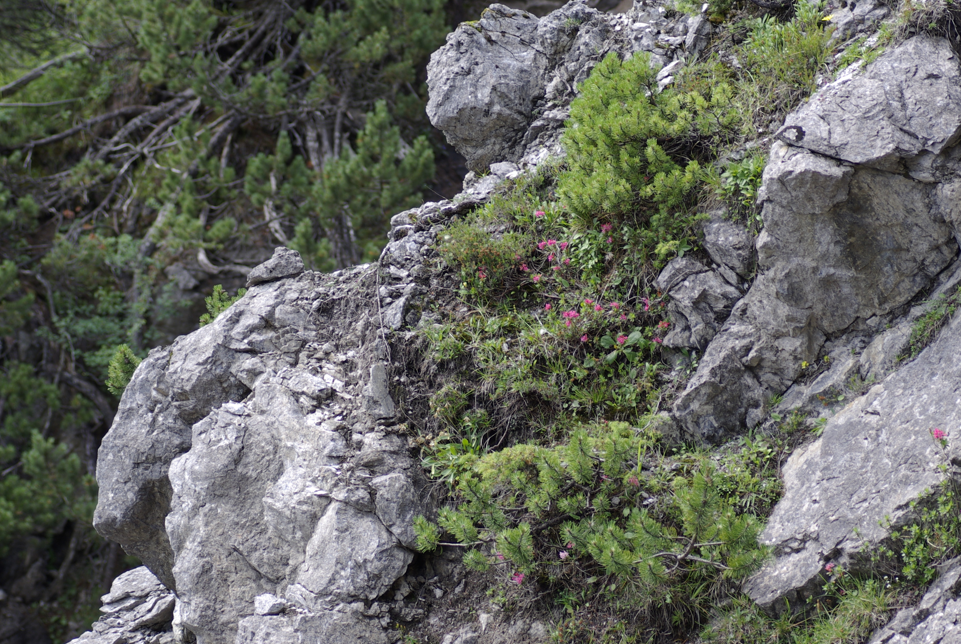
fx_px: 4704
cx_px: 597
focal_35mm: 176
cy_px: 326
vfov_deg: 7.8
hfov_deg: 11.7
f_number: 4
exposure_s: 1/200
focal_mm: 90
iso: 100
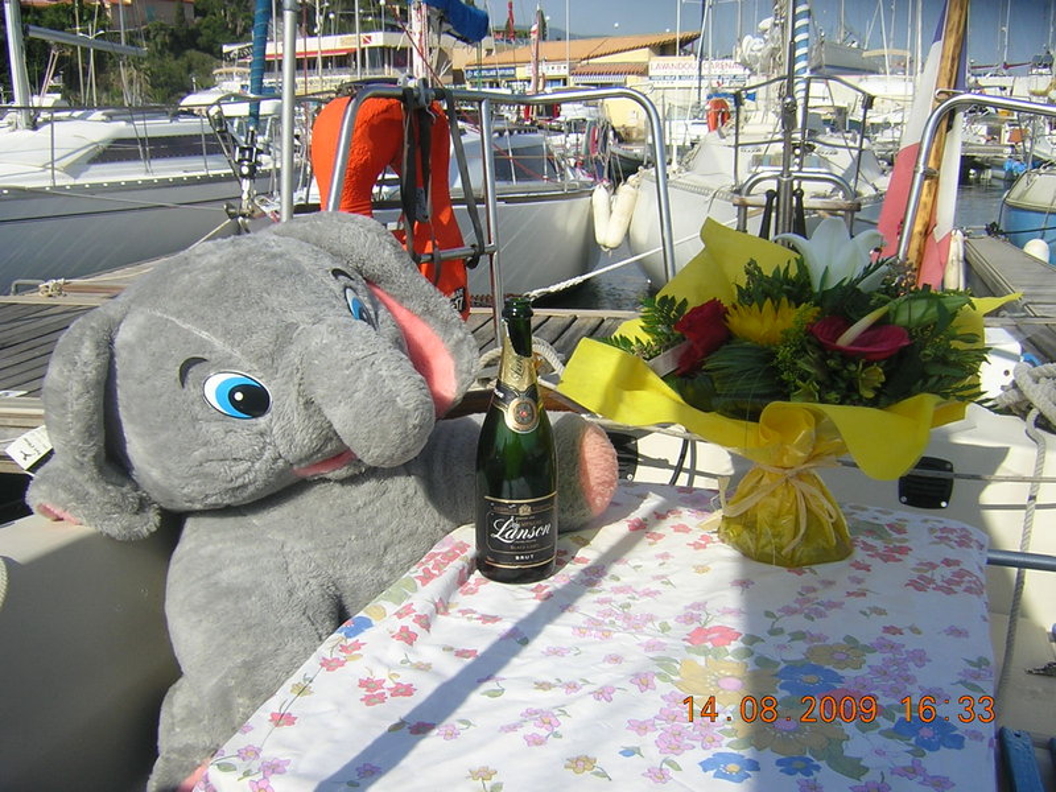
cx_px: 528
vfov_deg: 39.7
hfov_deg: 51.4
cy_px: 396
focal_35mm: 36
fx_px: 1098
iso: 100
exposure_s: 1/430
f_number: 5.2
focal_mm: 4.7
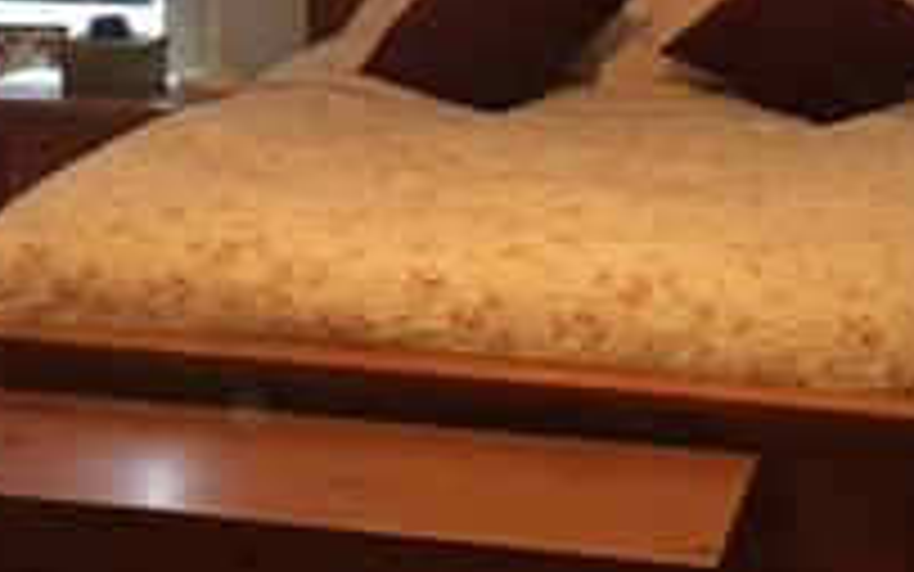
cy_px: -117
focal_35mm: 97
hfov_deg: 21.4
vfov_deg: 13.1
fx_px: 2417
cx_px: 329
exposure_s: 1/15
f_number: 2.2
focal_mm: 4.15
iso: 64
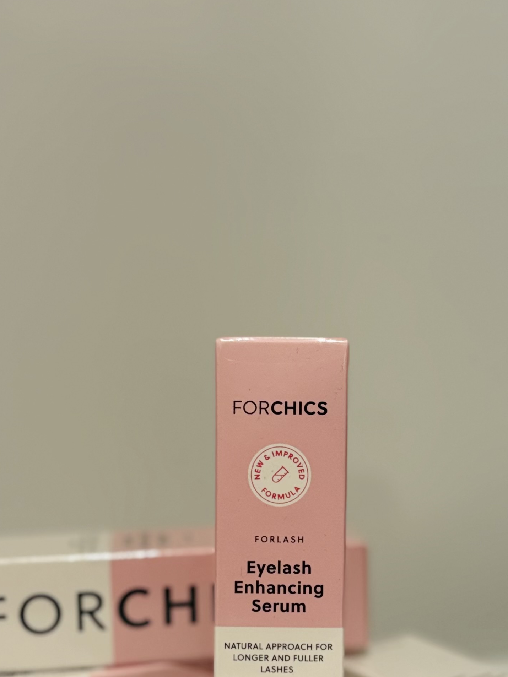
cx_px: 300
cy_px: 428
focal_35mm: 55
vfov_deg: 34.7
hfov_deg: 26.5
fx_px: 1076
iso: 200
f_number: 1.6
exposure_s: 1/60
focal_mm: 5.96
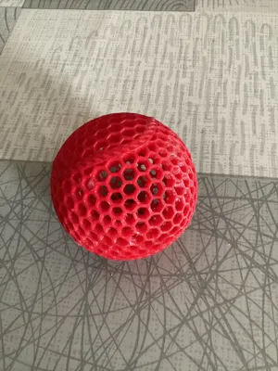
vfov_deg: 58.4
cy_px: 186
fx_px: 332
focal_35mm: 31
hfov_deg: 45.4
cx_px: 139
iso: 400
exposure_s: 1/40
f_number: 2.4
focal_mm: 3.3
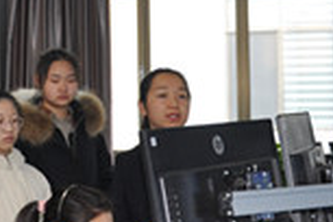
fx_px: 1193
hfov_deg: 15.7
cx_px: 39
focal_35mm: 129
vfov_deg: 10.6
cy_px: 24
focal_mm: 22
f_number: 3.8
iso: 450
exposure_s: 1/125
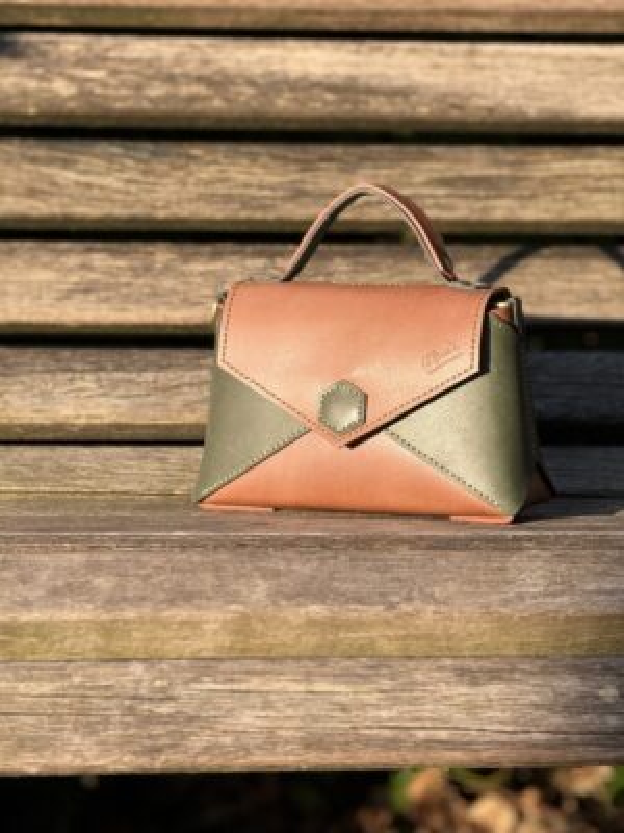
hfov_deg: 12.3
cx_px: 312
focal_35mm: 120
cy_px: 416
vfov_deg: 16.4
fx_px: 2884
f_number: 2.8
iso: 50
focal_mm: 15.66
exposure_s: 1/233
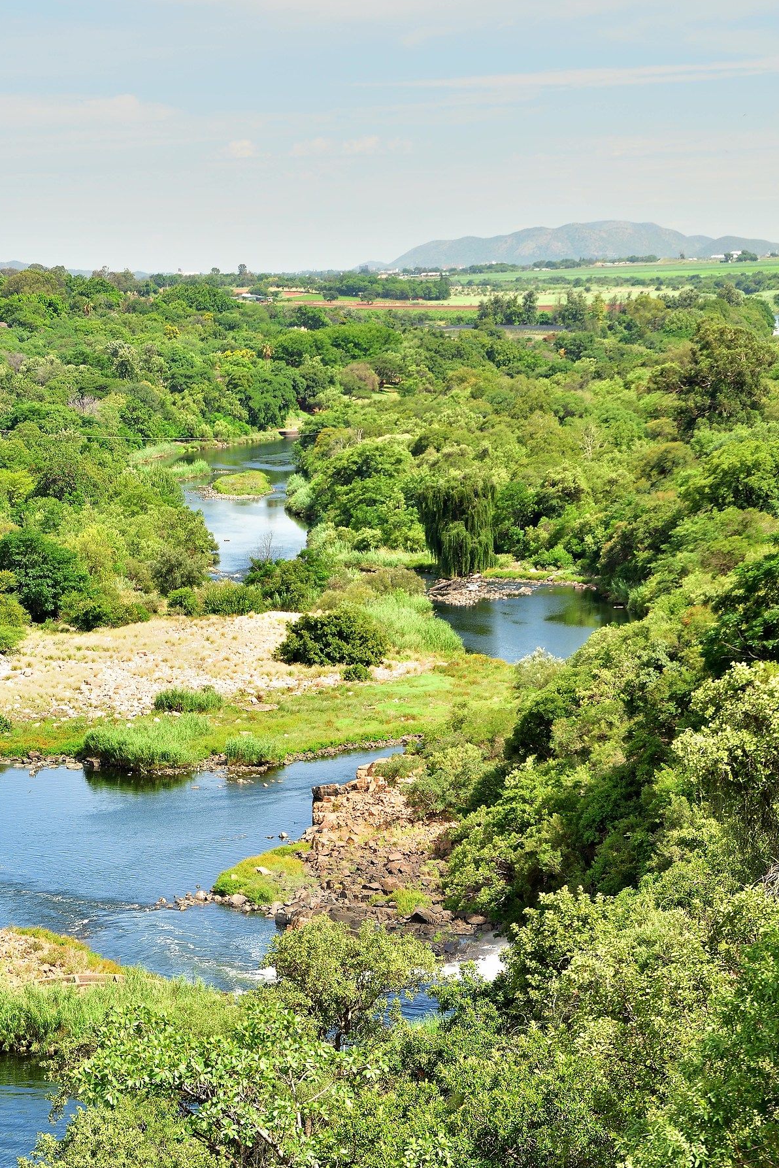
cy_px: 671
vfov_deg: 21.7
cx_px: 309
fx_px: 3050
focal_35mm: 94
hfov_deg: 14.5
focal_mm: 70
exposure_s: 1/50
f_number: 9
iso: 100
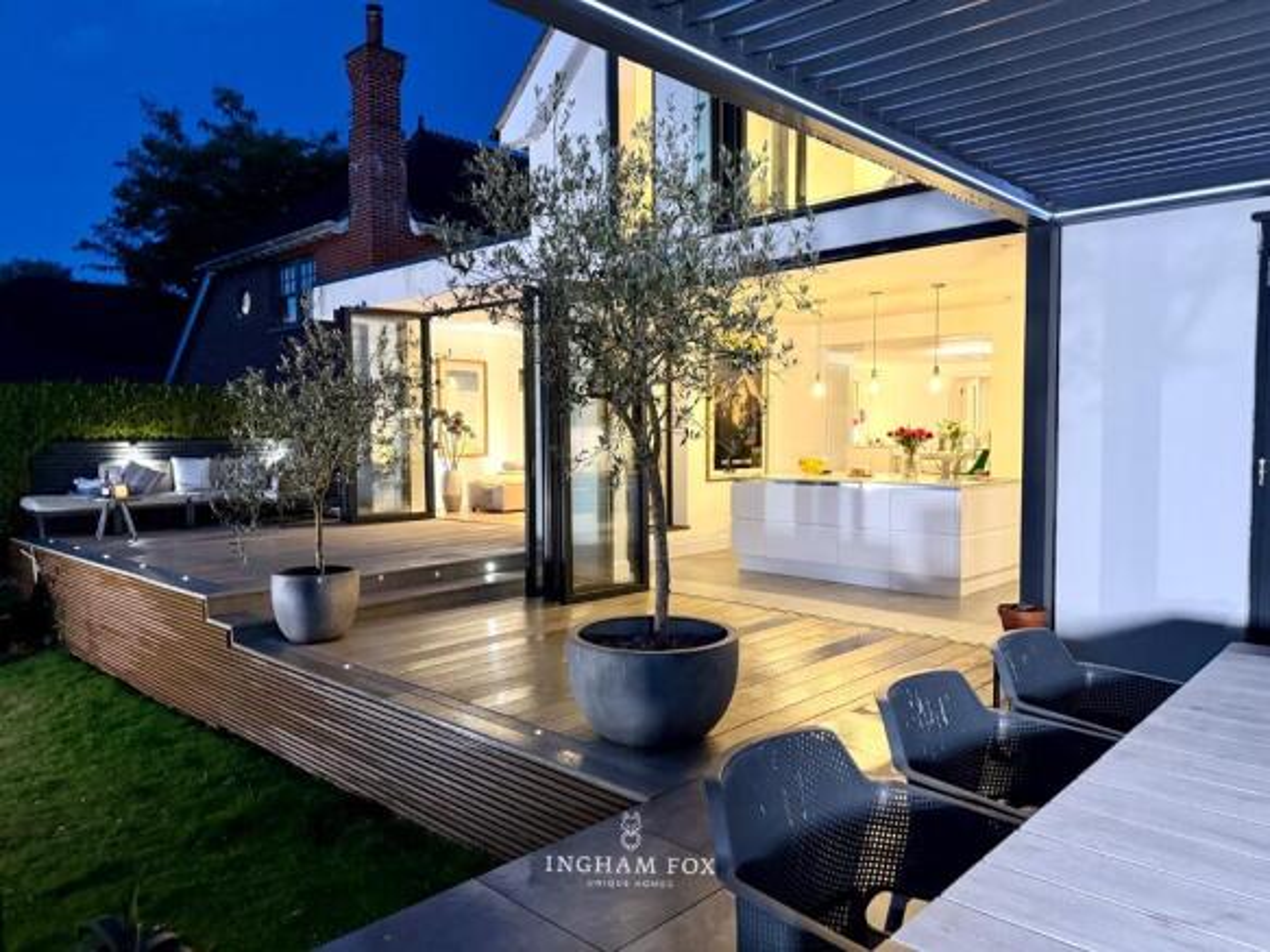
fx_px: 880
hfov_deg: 71.6
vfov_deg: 56.8
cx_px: 635
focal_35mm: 24
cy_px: 476
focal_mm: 6.76
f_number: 1.78
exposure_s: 1/51
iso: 800
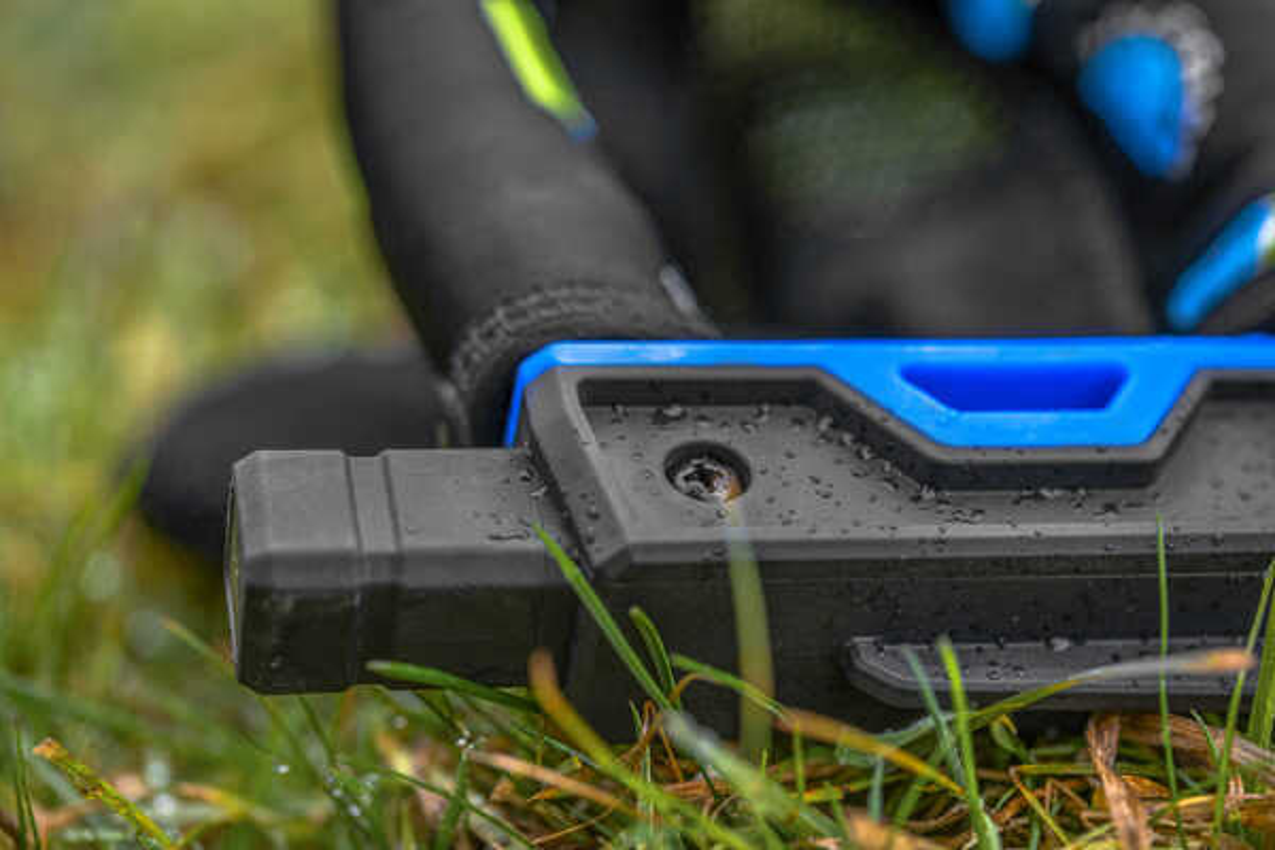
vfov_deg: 19.5
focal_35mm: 70
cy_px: 425
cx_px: 638
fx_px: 2479
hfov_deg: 28.8
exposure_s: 1/200
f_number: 3.5
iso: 320
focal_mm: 70
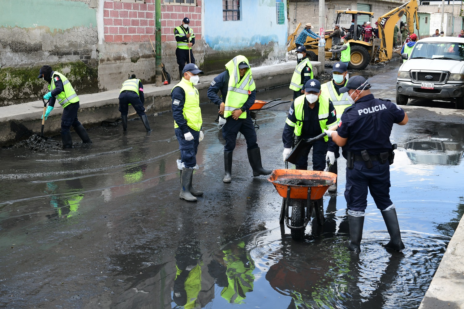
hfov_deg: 38.2
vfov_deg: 26.0
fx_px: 670
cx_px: 232
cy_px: 154
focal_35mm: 52
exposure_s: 1/400
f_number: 5.6
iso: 500
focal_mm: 52
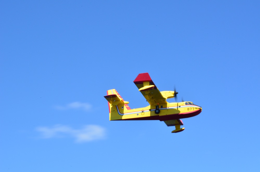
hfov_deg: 19.5
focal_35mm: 105
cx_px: 130
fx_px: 757
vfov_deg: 13.0
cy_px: 86
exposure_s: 1/60
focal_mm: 70
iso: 450
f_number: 32
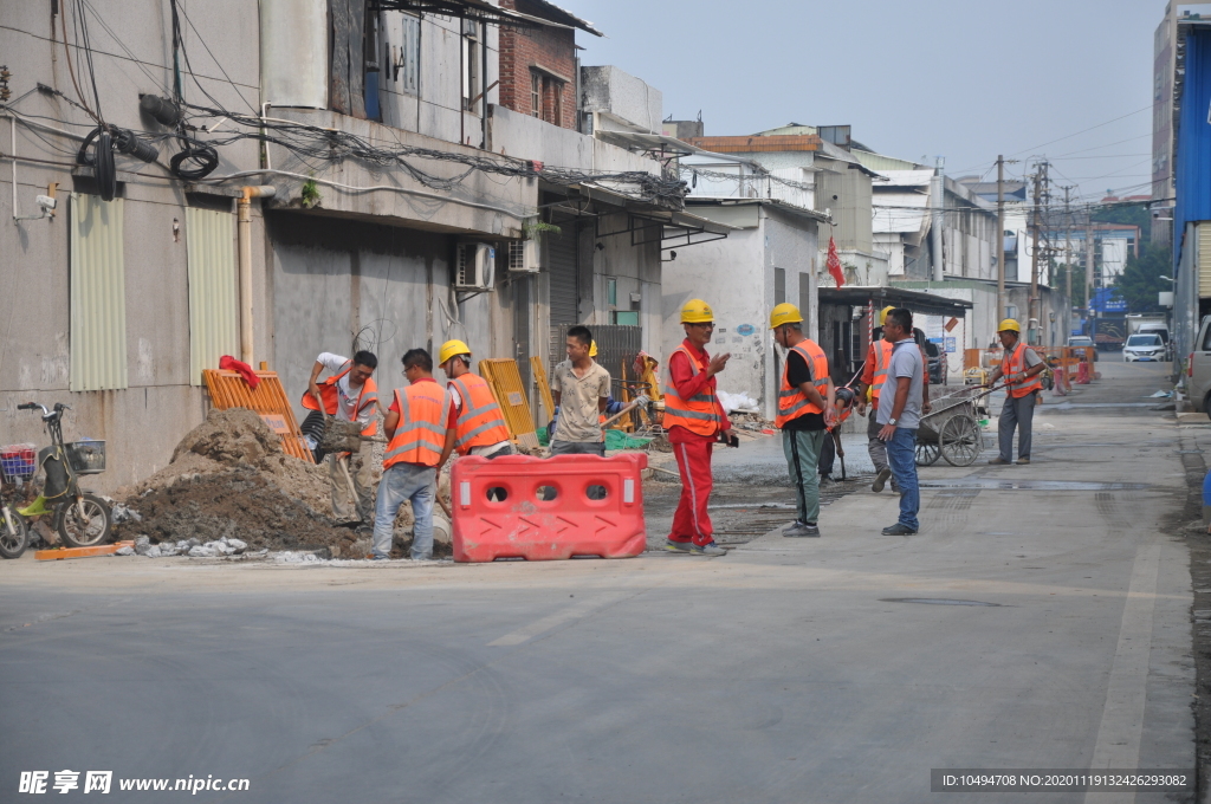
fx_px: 3780
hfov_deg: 18.2
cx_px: 606
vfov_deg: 12.1
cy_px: 402
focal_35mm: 112
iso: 200
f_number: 5.6
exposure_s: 1/500
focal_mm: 75
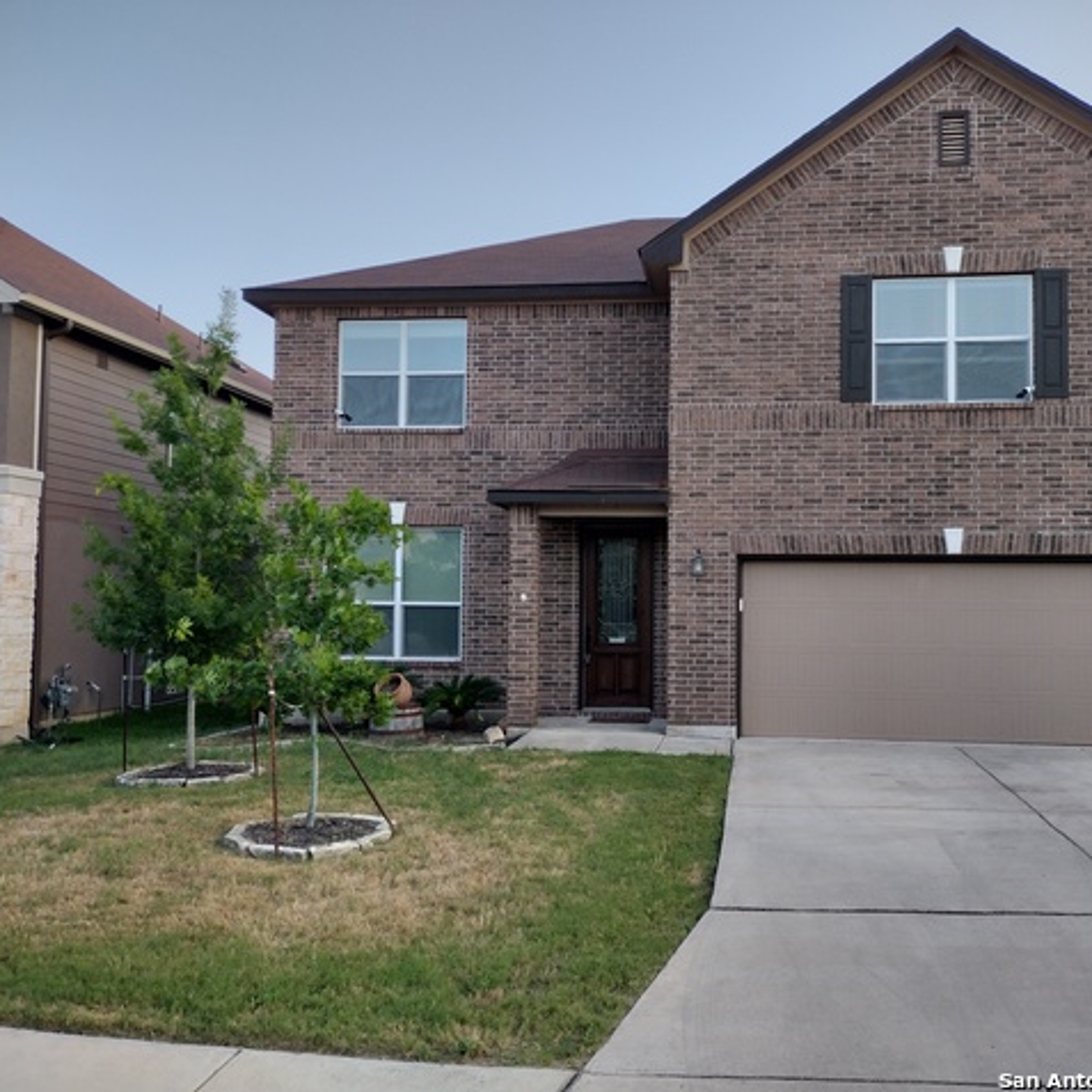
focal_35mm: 32
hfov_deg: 50.9
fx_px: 1142
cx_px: 632
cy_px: 545
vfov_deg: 51.1
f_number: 1.7
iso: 100
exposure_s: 1/577
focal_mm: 4.71
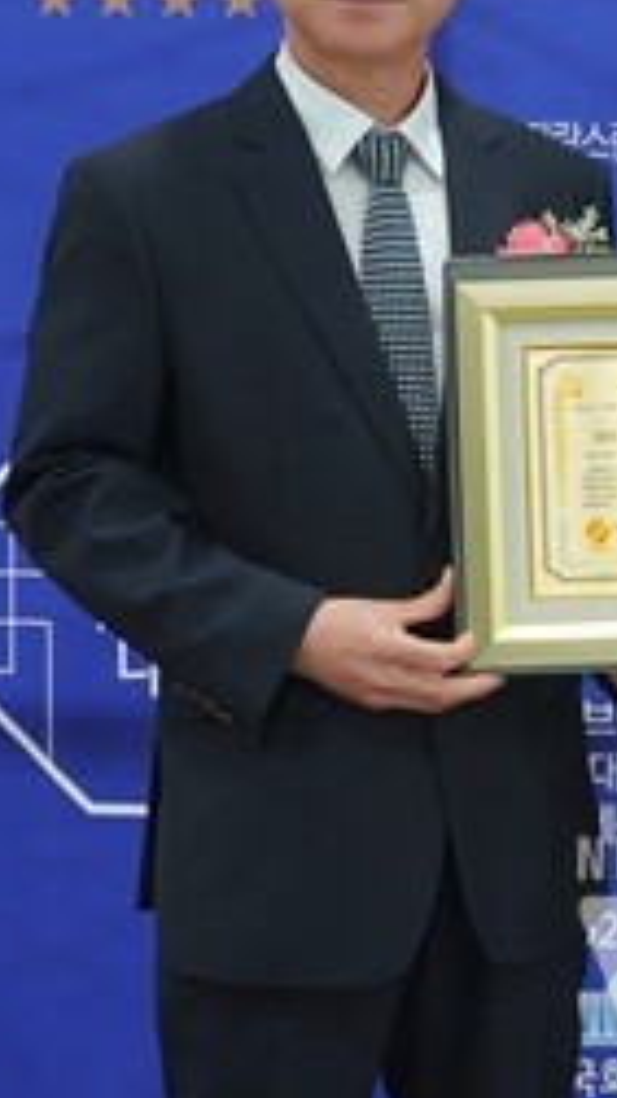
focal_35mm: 101
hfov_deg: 11.7
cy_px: 332
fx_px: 2948
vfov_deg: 21.0
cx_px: 705
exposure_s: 1/50
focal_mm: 27
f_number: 4.5
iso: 500
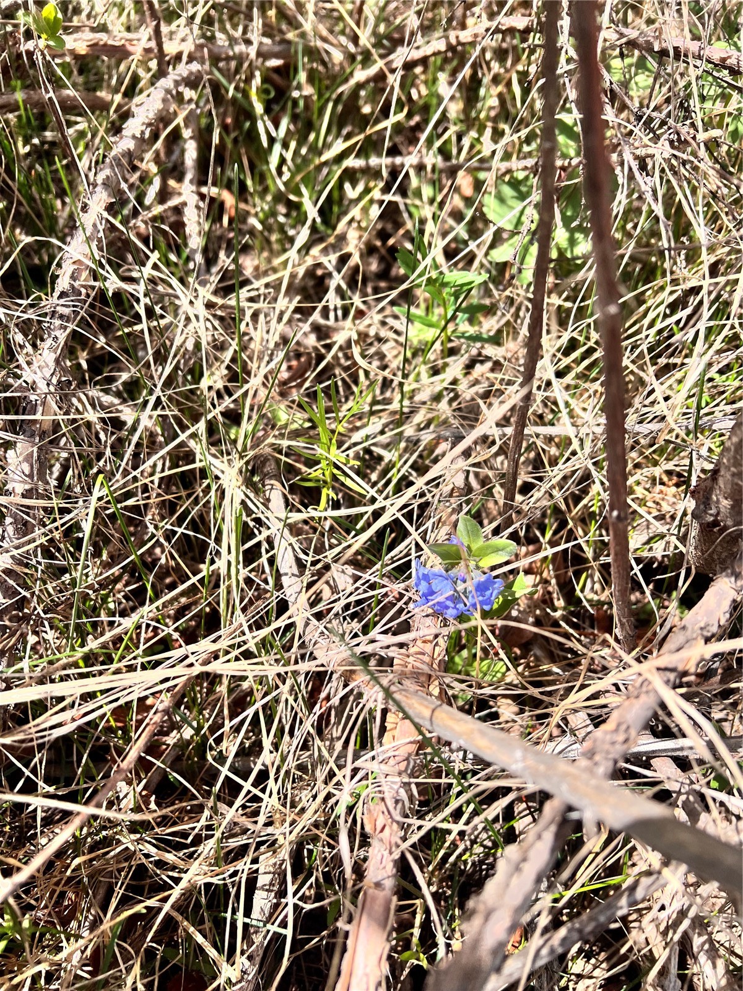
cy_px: 496
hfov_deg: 53.1
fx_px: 744
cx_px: 372
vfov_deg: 67.3
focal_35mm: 26
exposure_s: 1/2008
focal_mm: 5.7
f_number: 1.5
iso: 50
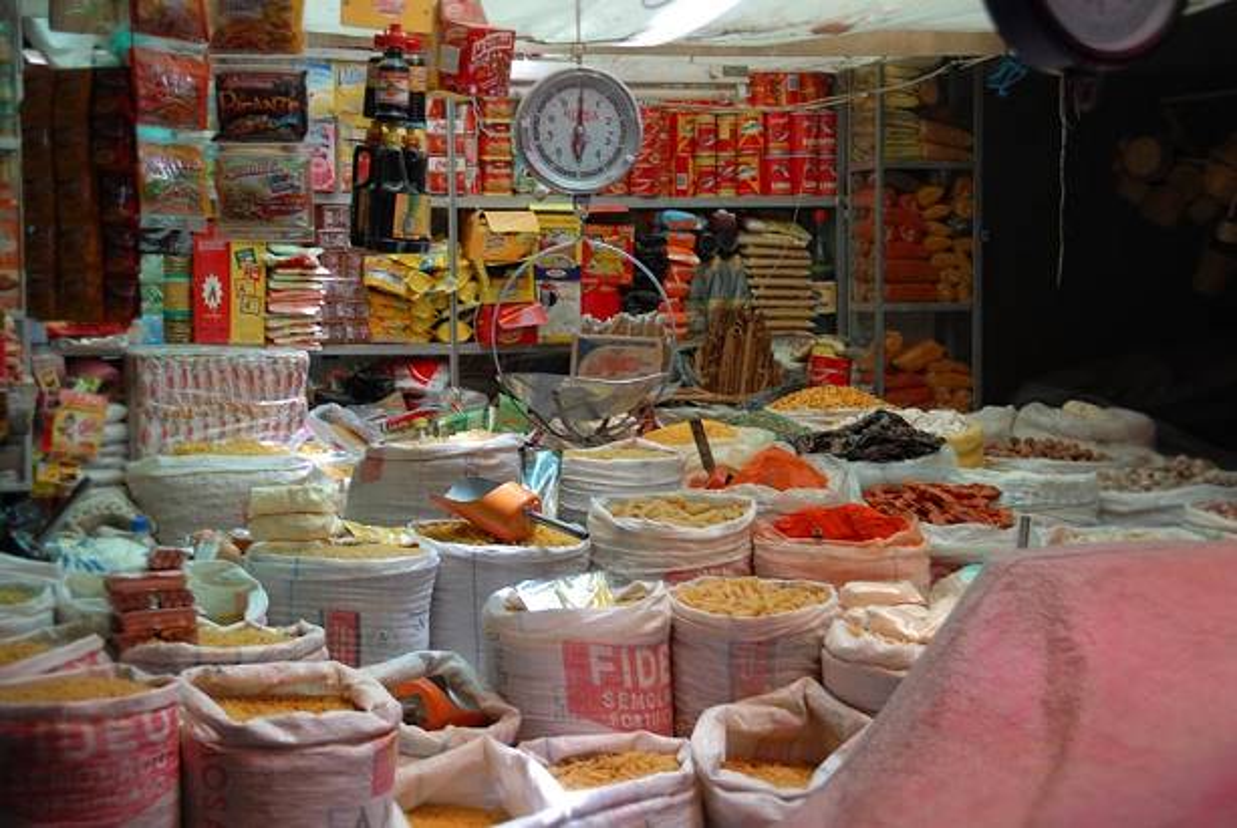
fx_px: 2580
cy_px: 414
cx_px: 618
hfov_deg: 27.0
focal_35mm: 75
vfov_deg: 18.2
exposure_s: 1/60
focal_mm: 50
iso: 200
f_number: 4.8
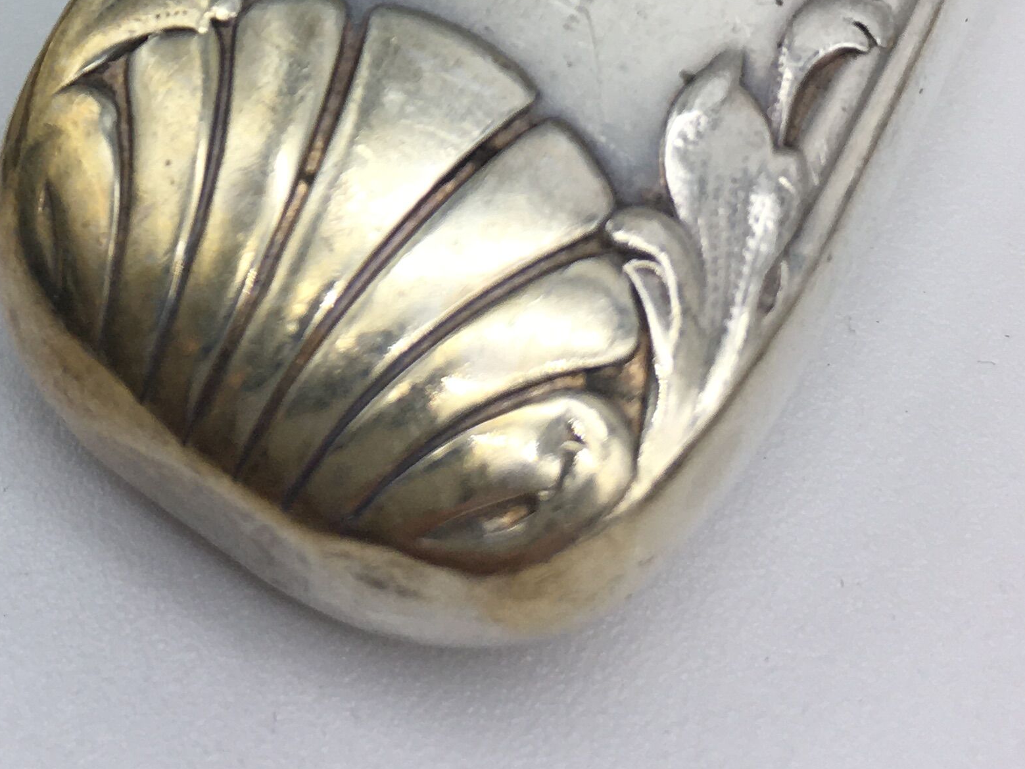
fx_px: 2221
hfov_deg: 25.2
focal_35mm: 75
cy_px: -230
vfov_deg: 18.3
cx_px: 93
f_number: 2.2
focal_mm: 4.15
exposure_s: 1/254
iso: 25
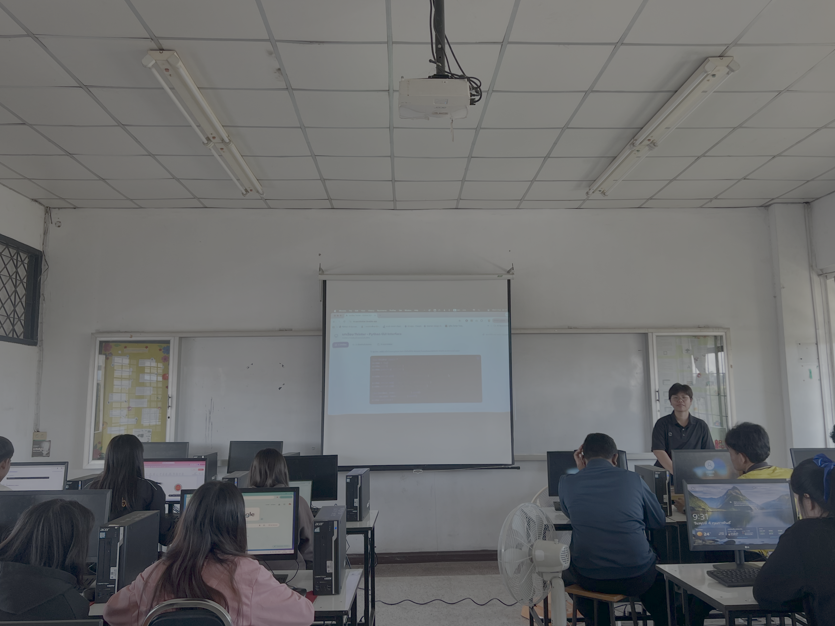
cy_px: 294
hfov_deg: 59.9
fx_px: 724
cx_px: 443
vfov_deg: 46.8
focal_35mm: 30
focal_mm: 5.7
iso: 50
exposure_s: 1/120
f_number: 1.5
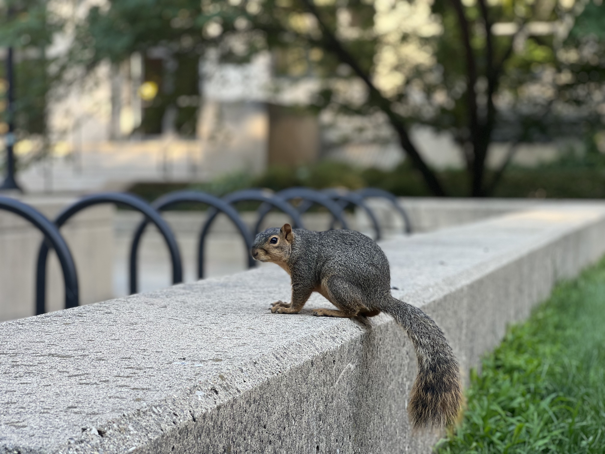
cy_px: 227
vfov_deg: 19.1
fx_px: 1346
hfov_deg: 25.3
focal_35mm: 77
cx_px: 302
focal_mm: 9
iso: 50
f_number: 2.8
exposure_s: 1/121
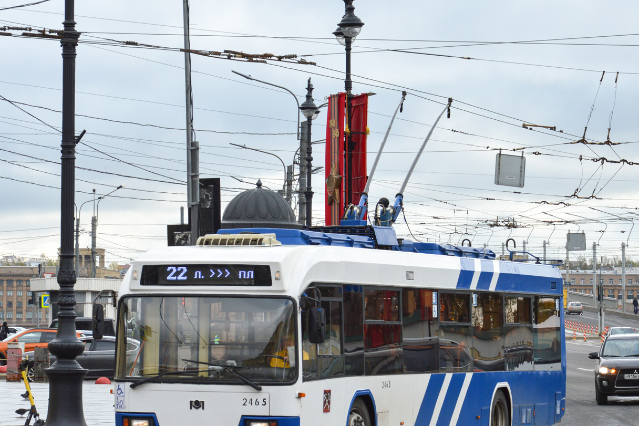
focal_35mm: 148
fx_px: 2627
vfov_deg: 9.3
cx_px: 325
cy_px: 259
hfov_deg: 13.9
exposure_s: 1/500
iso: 200
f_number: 7.1
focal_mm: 80
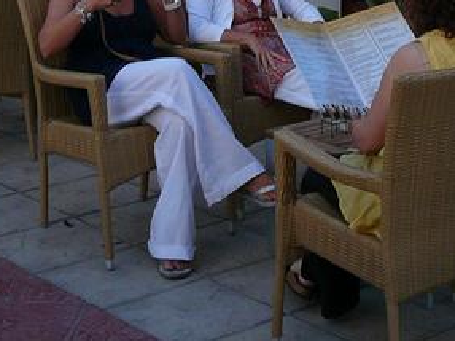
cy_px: -121
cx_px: 309
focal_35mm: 98
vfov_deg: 14.4
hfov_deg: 20.0
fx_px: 1287
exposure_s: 1/50
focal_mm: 5.2
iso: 100
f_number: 2.8
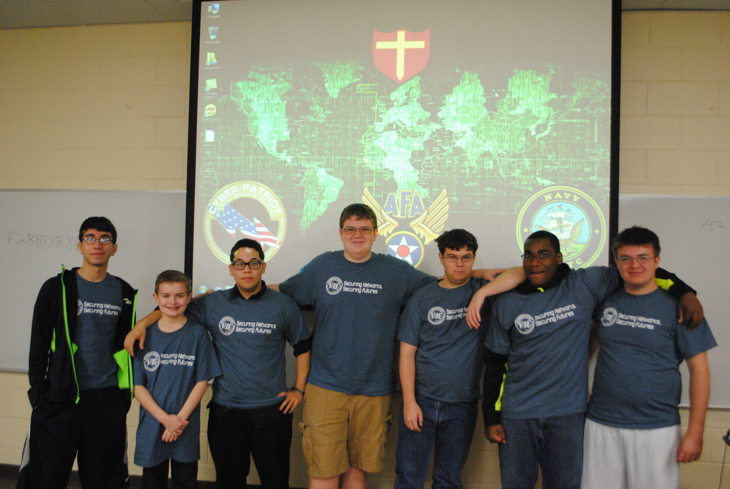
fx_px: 731
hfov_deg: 53.1
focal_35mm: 36
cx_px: 365
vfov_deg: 37.0
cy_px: 244
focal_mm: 24
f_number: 4
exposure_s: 1/30
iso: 1250
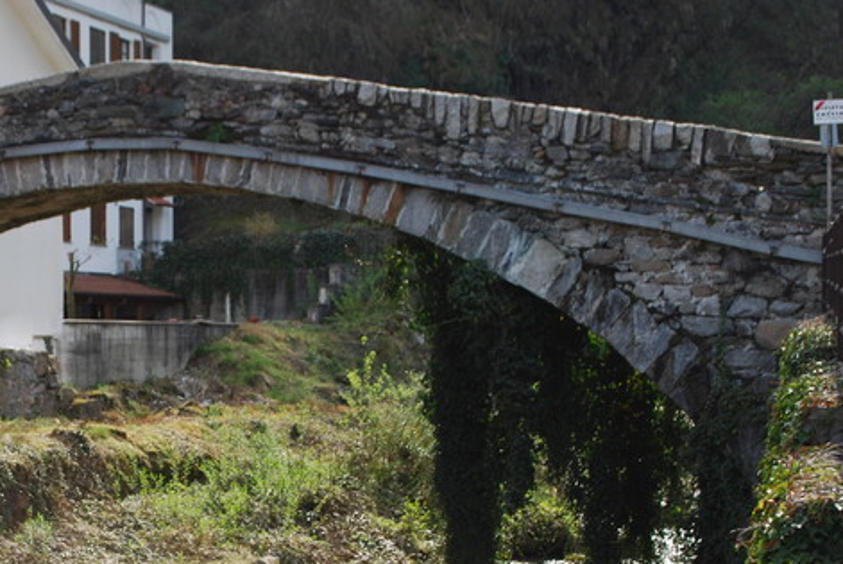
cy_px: 429
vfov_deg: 18.4
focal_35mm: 74
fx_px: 1731
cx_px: 186
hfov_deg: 26.9
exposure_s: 1/125
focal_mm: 29
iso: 100
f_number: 5.6
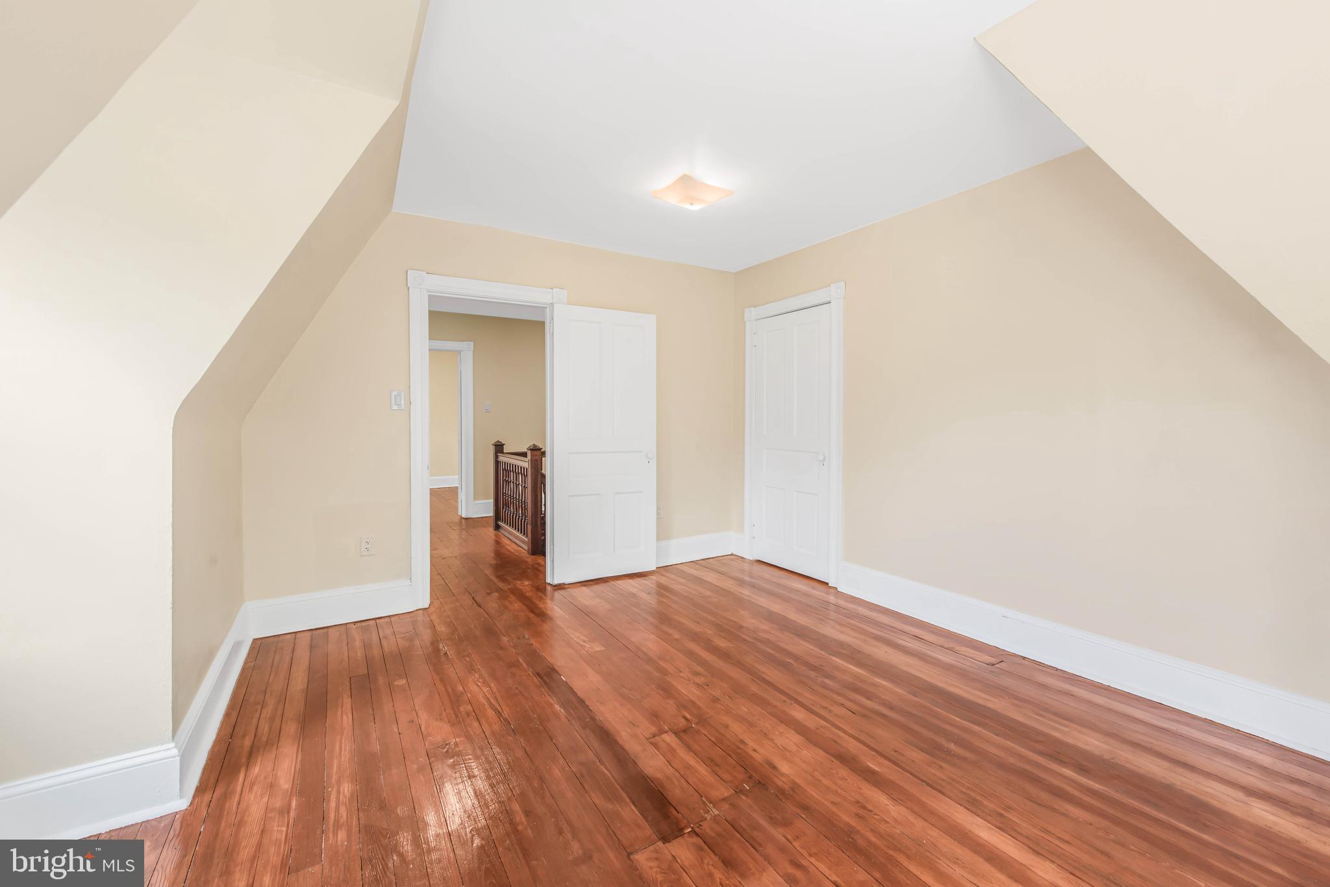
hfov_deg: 104.2
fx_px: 517
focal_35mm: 14
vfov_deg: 81.2
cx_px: 665
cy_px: 444
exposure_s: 1/10
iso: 200
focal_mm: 14
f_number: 9
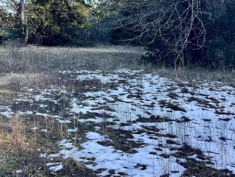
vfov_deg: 26.6
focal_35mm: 53
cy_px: 19
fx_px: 360
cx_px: 45
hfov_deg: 35.0
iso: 32
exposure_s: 1/561
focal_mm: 4.2
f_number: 1.6
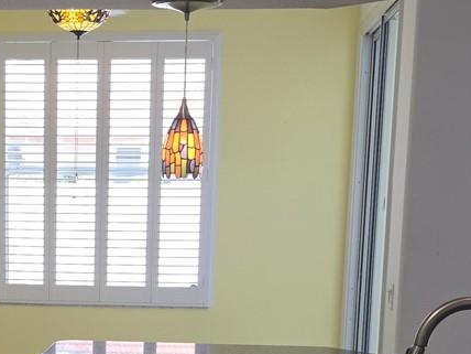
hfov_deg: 22.2
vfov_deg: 16.6
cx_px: 43
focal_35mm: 86
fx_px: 1170
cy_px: 406
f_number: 1.7
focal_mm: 6.3
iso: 25
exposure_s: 1/60
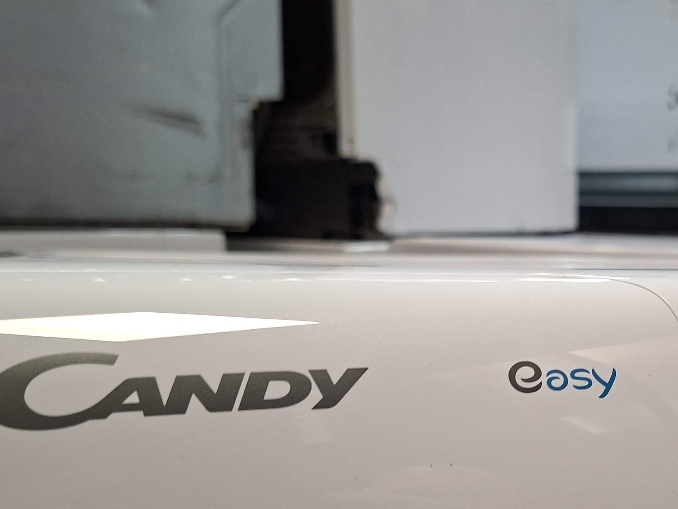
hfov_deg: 41.6
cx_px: 514
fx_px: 862
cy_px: 428
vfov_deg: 31.8
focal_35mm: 44
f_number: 1.8
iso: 200
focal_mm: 5.54
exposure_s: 1/50
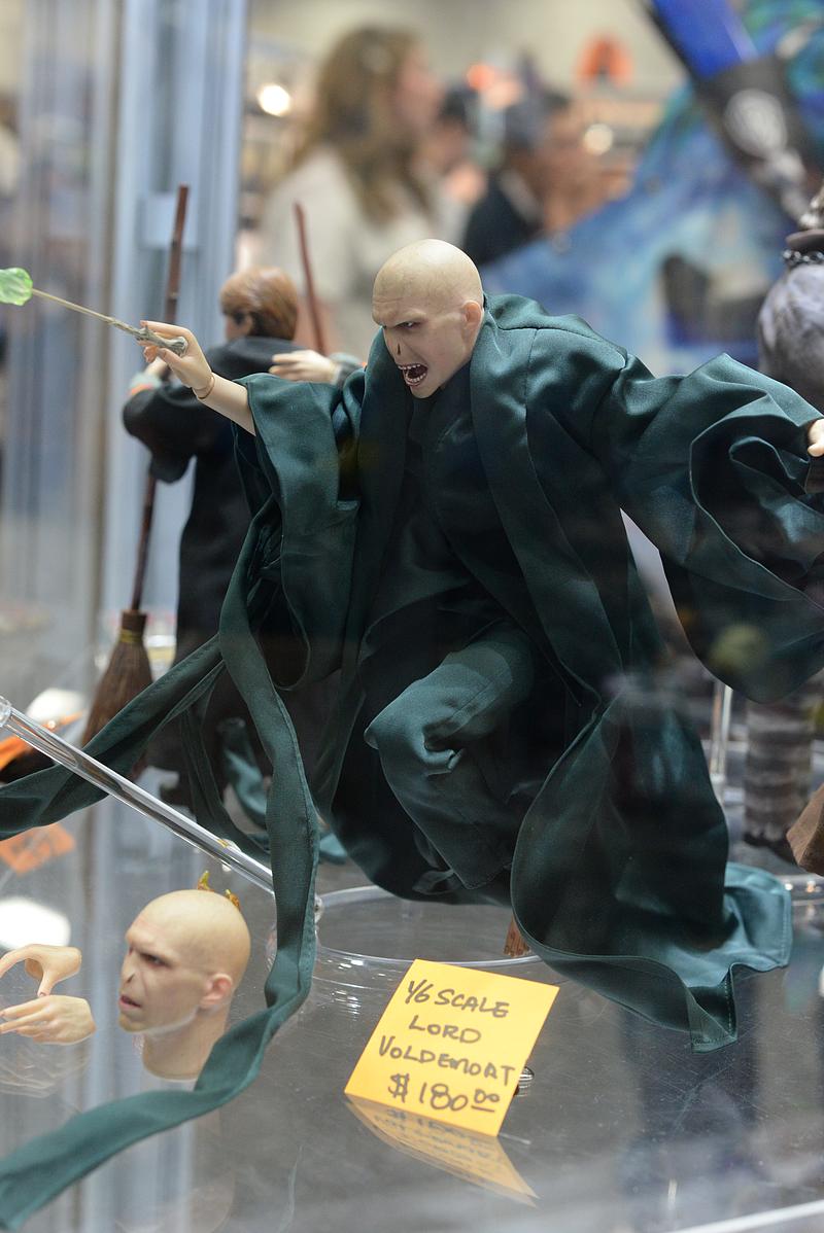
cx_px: 412
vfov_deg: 39.6
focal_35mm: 50
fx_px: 1715
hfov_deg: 27.0
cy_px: 616
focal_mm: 50
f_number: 5.6
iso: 3200
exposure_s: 1/100
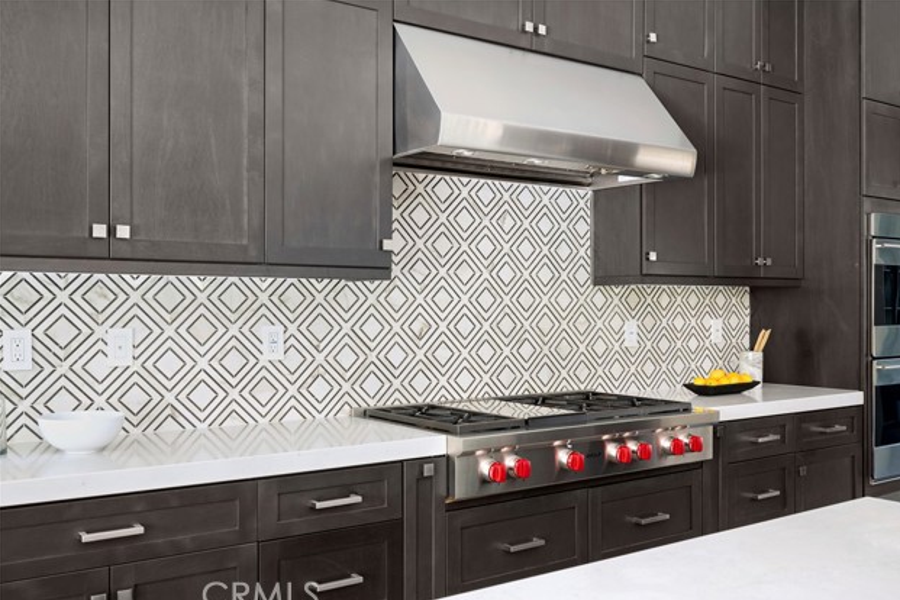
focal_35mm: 35
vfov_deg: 37.8
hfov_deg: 54.4
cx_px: 462
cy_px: 307
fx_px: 875
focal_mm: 34
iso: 320
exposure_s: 1
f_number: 9
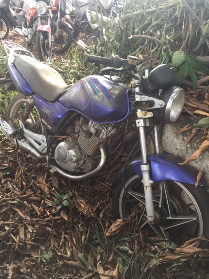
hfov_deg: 48.2
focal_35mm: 29
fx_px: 233
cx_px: 104
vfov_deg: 61.7
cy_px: 140
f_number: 2.2
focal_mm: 4.15
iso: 32
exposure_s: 1/40
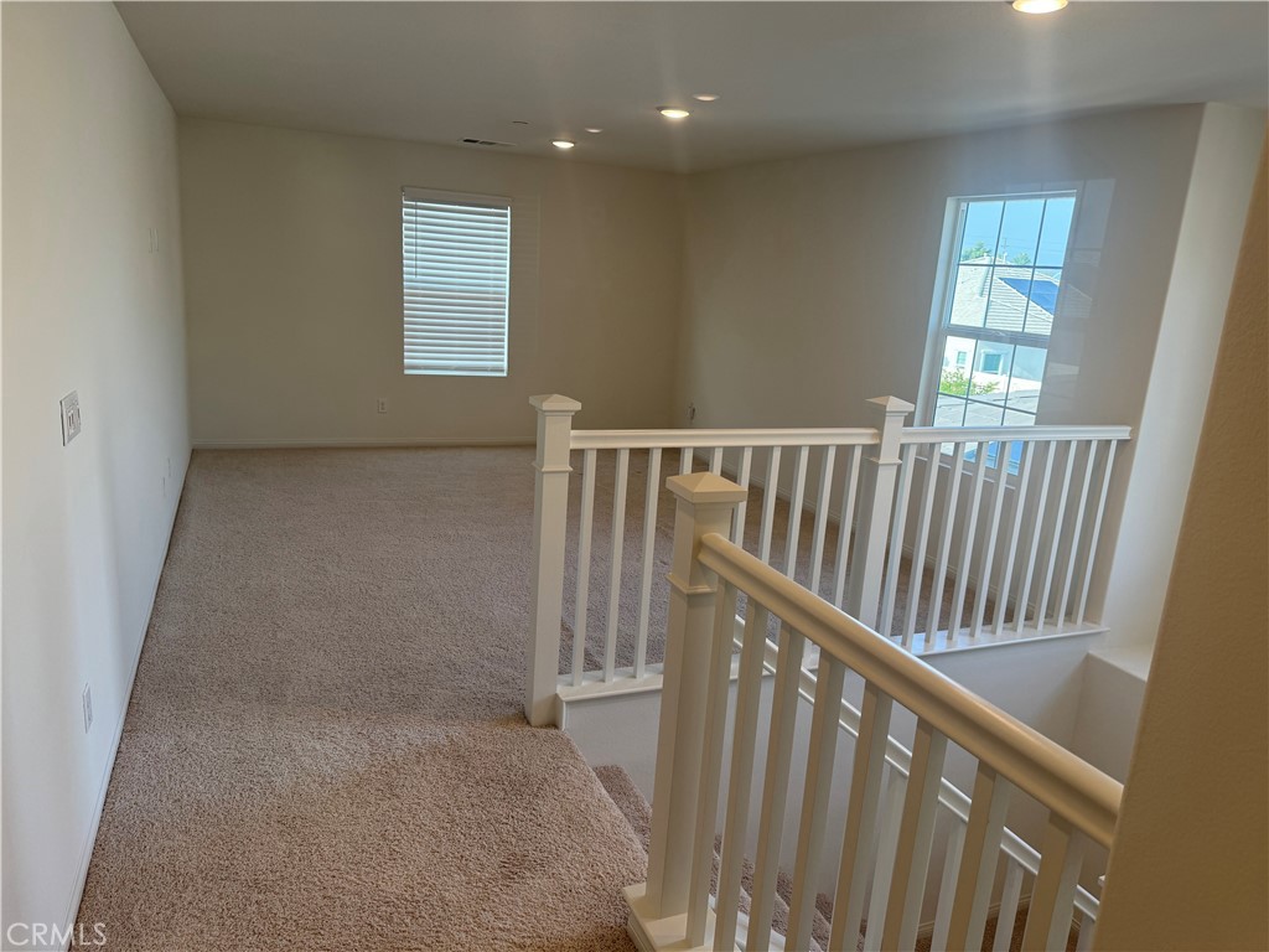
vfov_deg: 56.8
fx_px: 880
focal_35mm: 24
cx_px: 634
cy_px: 476
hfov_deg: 71.6
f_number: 1.78
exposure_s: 1/159
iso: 100
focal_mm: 6.76
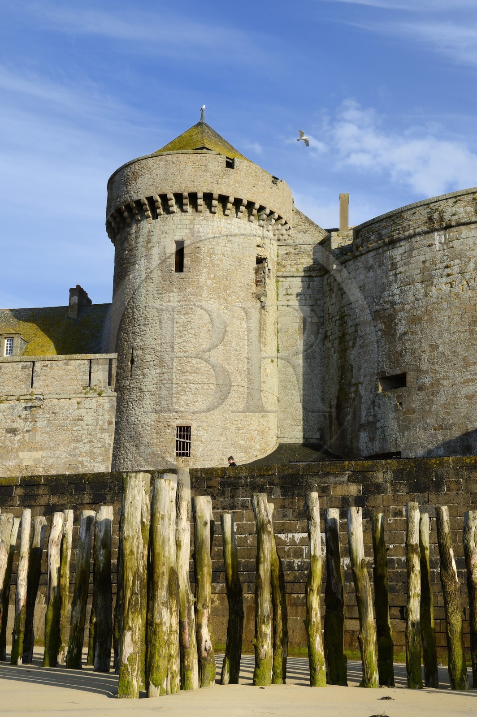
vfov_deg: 41.1
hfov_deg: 28.0
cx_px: 238
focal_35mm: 48
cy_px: 358
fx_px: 956
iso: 200
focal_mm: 48
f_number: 11
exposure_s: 1/200
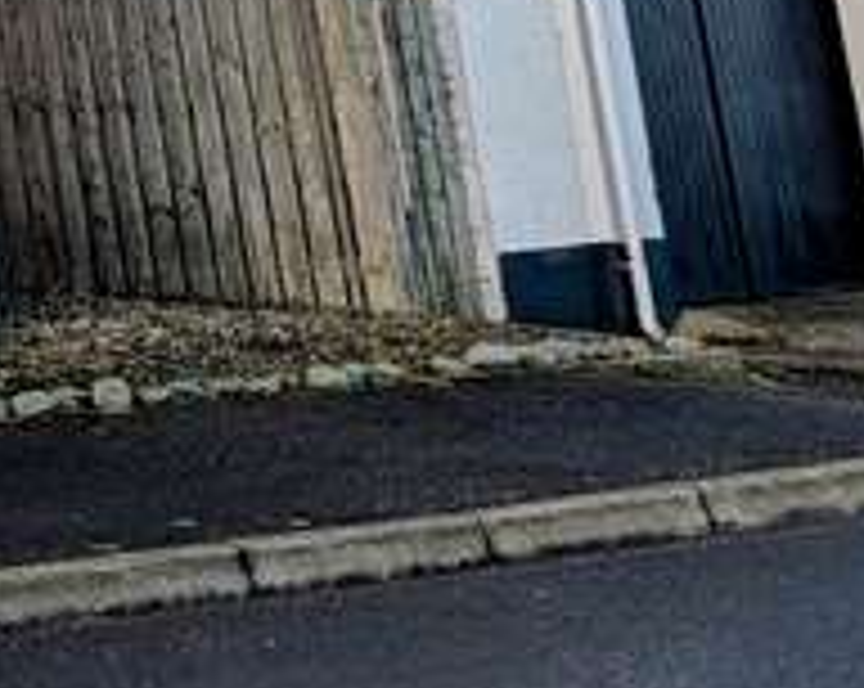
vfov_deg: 12.3
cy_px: -704
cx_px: -871
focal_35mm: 110
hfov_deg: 14.5
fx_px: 2809
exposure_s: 1/1052
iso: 25
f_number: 1.68
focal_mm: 6.9
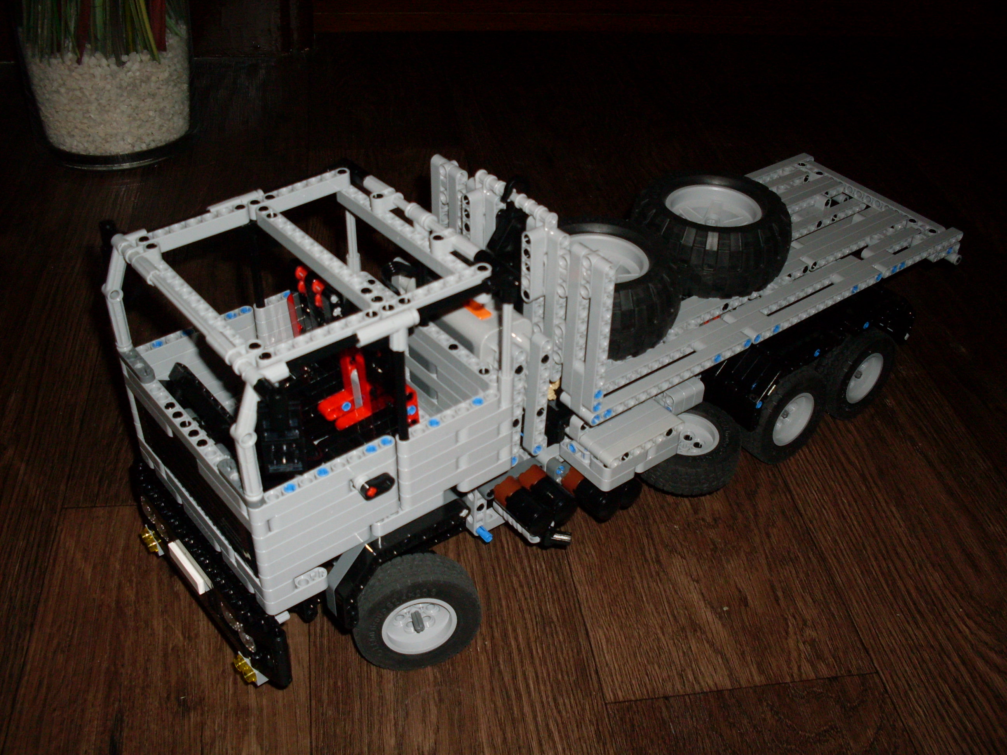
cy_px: 378
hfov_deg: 49.0
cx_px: 504
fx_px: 1105
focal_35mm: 38
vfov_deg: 37.7
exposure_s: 1/45
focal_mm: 6.3
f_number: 2.8
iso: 100
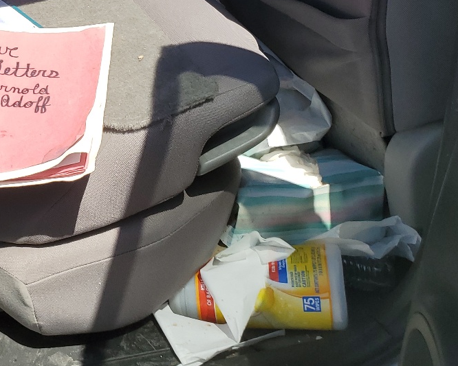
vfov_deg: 24.1
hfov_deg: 29.0
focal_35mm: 61
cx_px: 1
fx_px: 827
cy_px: 14
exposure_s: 1/2500
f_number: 1.5
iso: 50
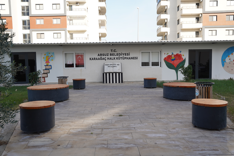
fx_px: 204
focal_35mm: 31
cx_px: 117
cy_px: 78
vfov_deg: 41.8
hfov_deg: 59.7
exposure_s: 1/320
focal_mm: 31.4
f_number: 4.5
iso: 100
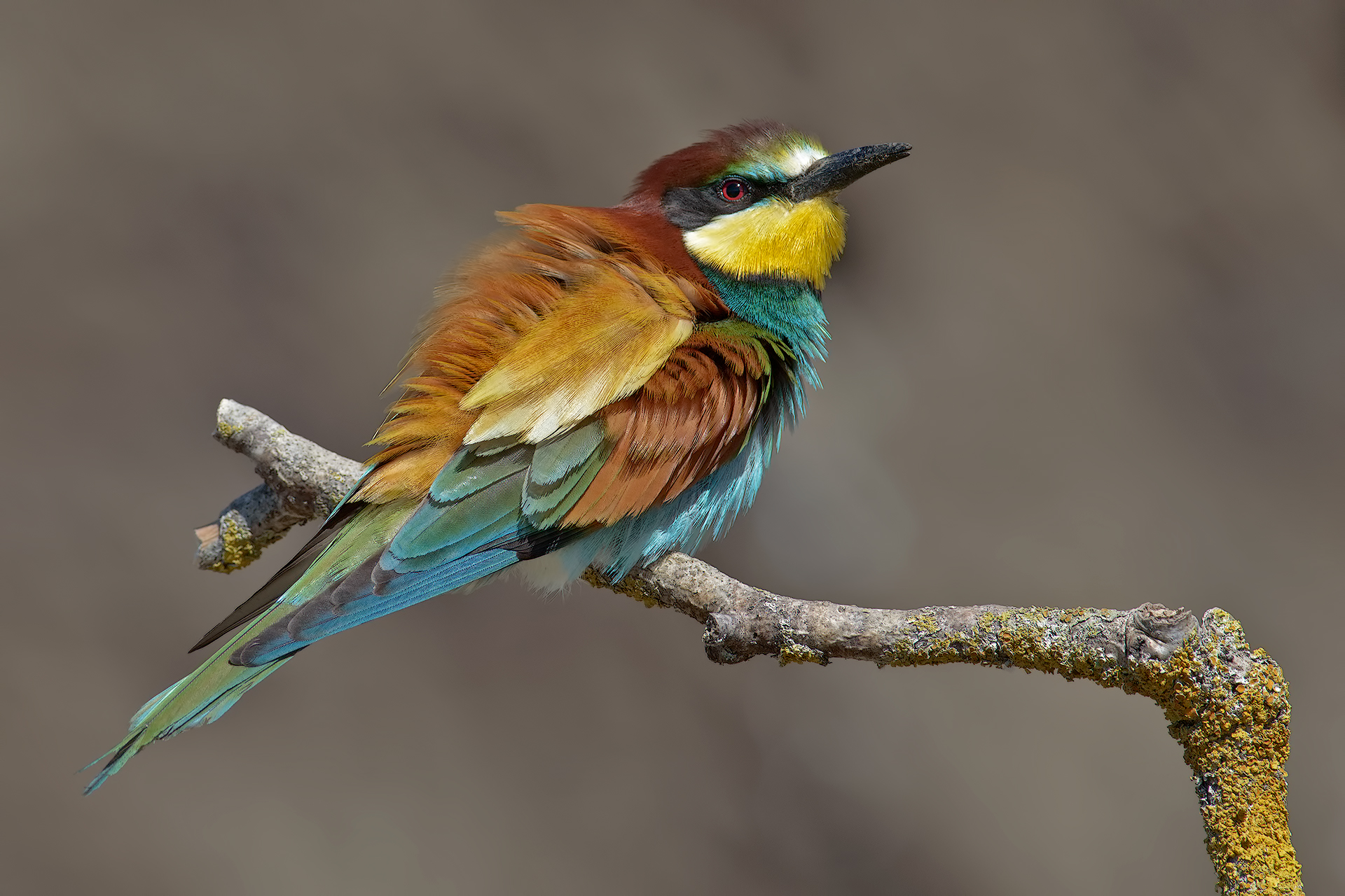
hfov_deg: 3.3
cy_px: 448
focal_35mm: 630
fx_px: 23536
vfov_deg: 2.2
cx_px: 672
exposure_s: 1/800
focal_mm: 420
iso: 400
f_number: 8
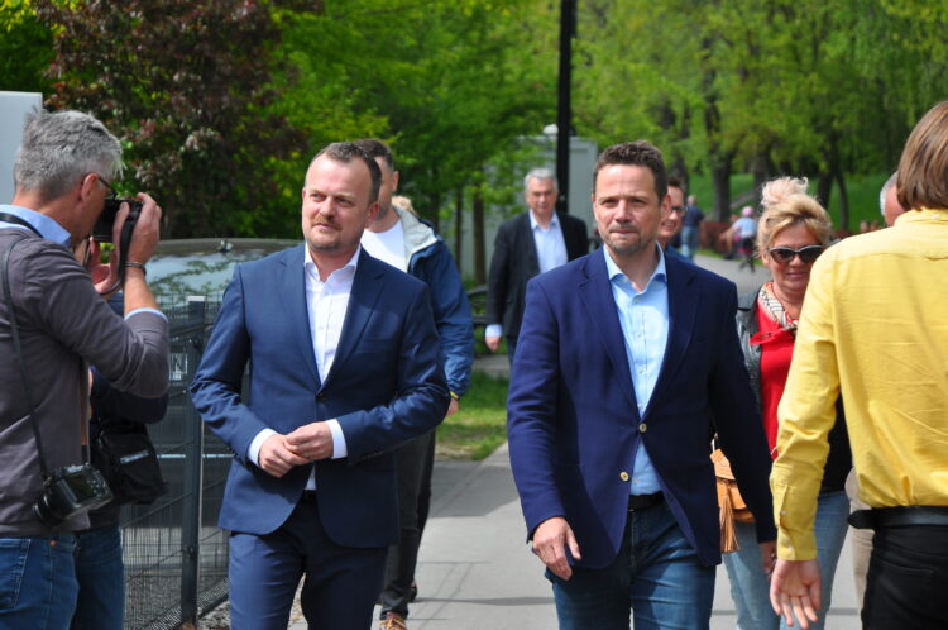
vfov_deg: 8.7
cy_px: 315
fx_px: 4142
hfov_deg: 13.1
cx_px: 474
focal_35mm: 158
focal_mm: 105
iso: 200
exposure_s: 1/400
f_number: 5.6
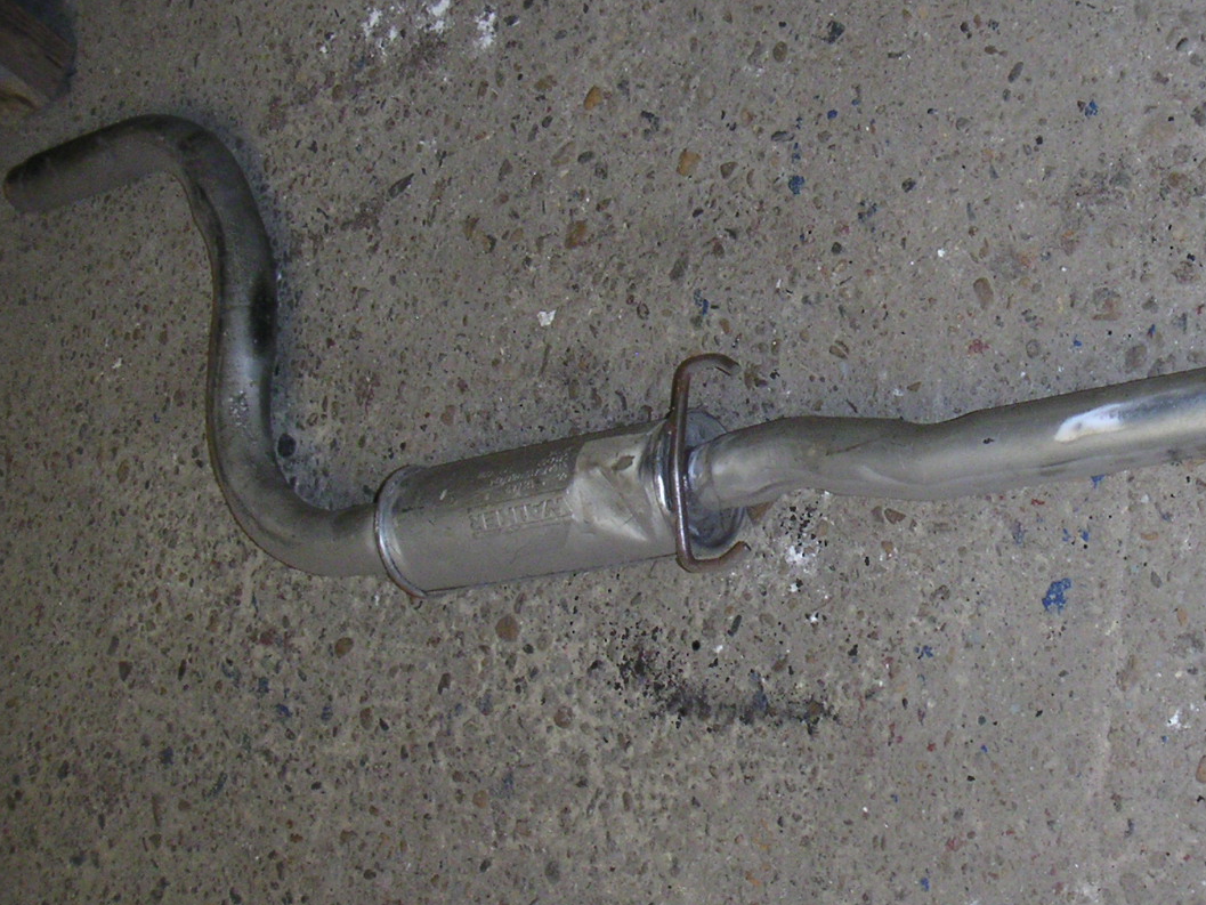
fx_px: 1951
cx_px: 849
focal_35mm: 56
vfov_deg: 26.1
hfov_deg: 33.9
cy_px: 398
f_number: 2.8
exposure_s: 1/45
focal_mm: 5.7
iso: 160
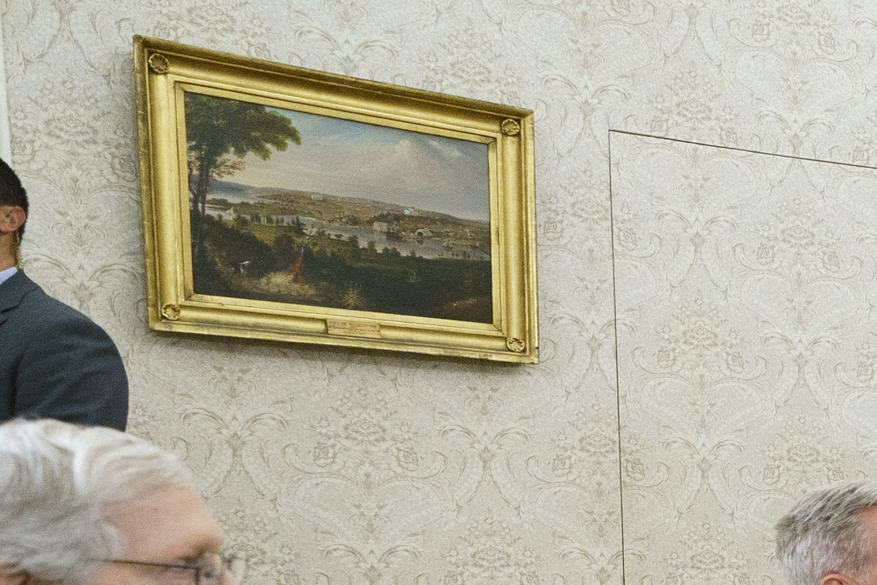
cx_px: 1597
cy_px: 771
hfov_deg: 20.5
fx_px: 1656
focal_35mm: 68
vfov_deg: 18.5
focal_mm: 16
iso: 2000
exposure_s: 1/250
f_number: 4
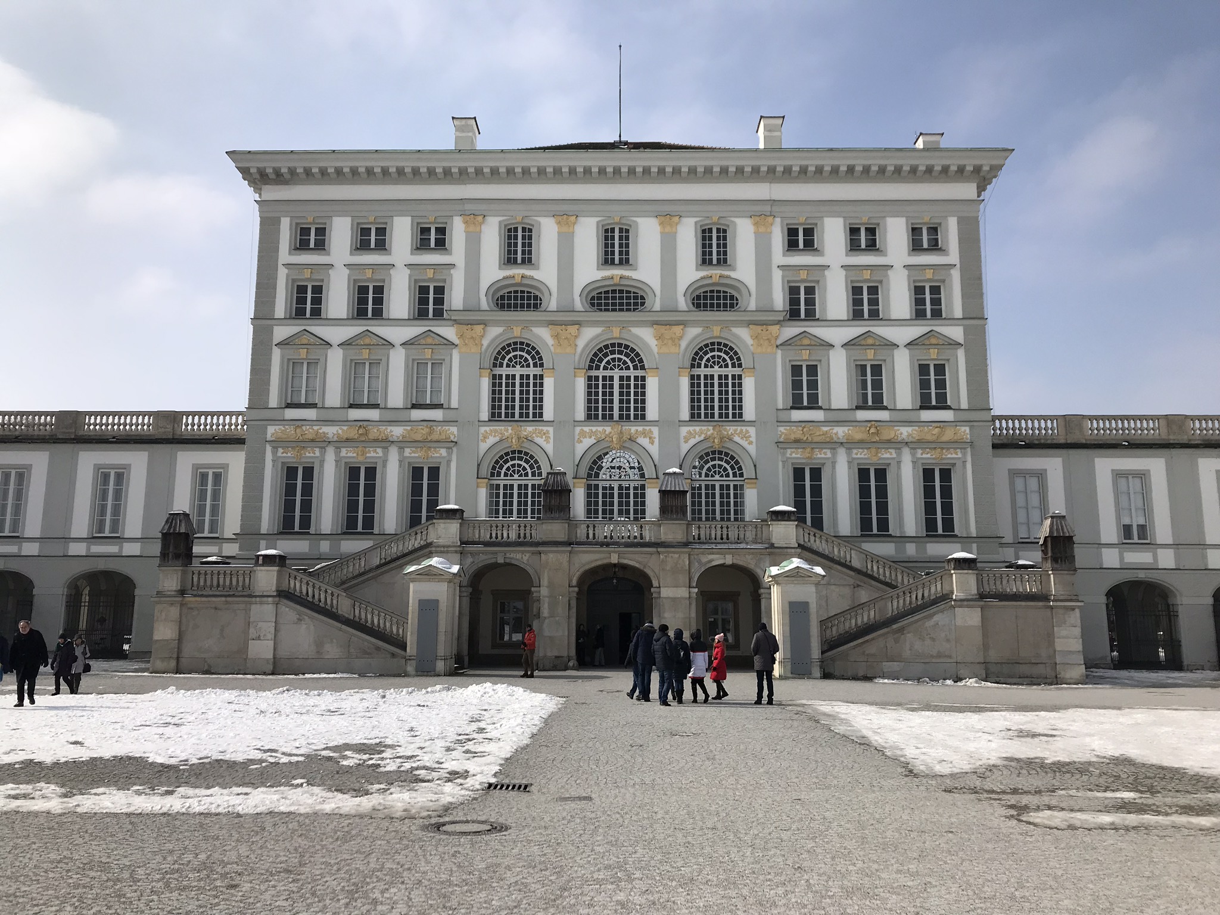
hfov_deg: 63.4
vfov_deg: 49.7
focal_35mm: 28
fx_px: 987
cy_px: 458
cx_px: 610
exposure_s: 1/4808
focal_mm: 3.99
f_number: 1.8
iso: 20
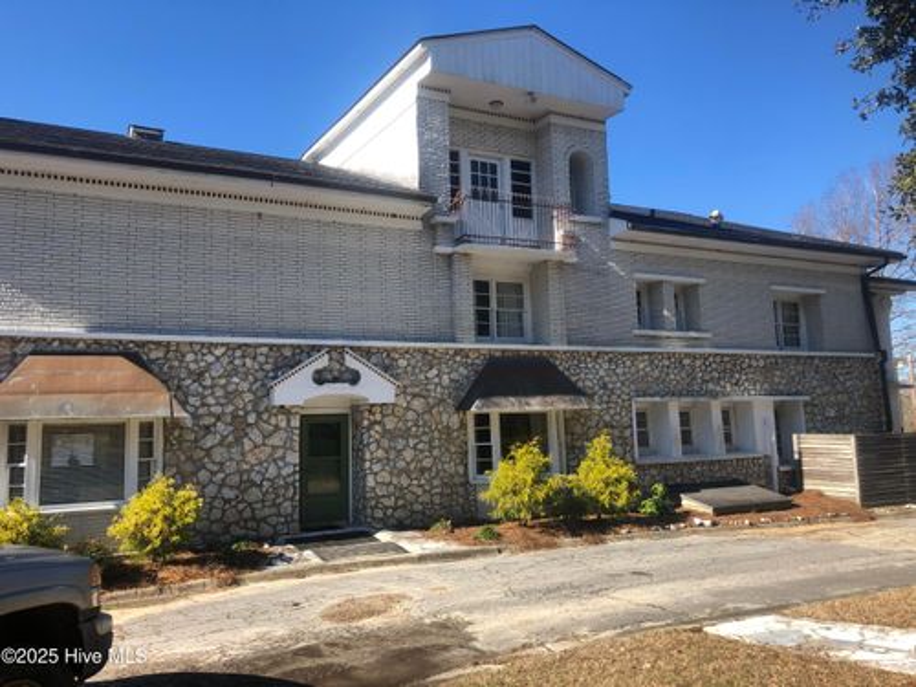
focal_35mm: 28
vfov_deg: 49.7
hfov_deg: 63.4
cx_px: 458
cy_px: 344
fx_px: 741
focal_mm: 3.99
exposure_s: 1/883
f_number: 1.8
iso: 20
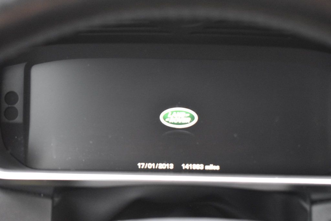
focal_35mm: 60
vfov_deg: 22.6
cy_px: 110
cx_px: 166
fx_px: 551
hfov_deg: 33.4
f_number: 4.8
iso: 4000
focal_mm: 40
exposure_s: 1/60
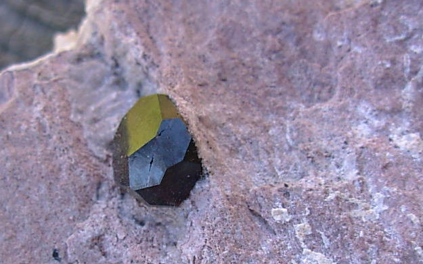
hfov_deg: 31.0
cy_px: 200
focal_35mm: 66
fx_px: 761
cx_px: 168
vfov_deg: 19.6
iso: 50
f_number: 2.9
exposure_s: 1/124
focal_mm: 6.3
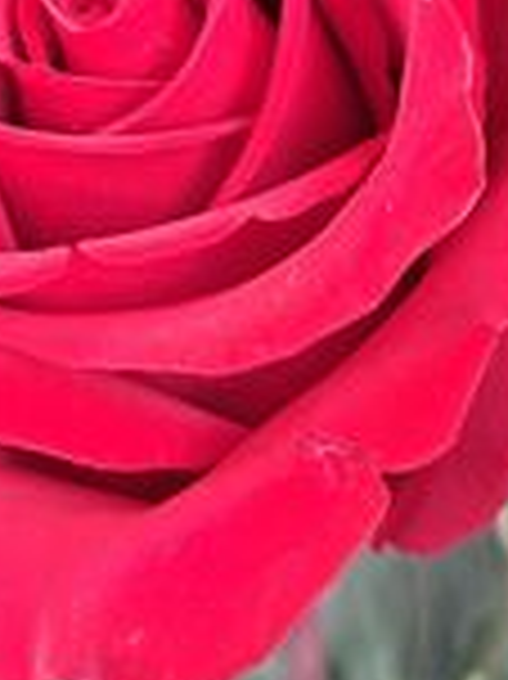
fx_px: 1332
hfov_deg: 21.2
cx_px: 72
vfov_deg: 28.1
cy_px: 164
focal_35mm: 68
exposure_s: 1/50
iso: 125
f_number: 1.8
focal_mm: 5.23
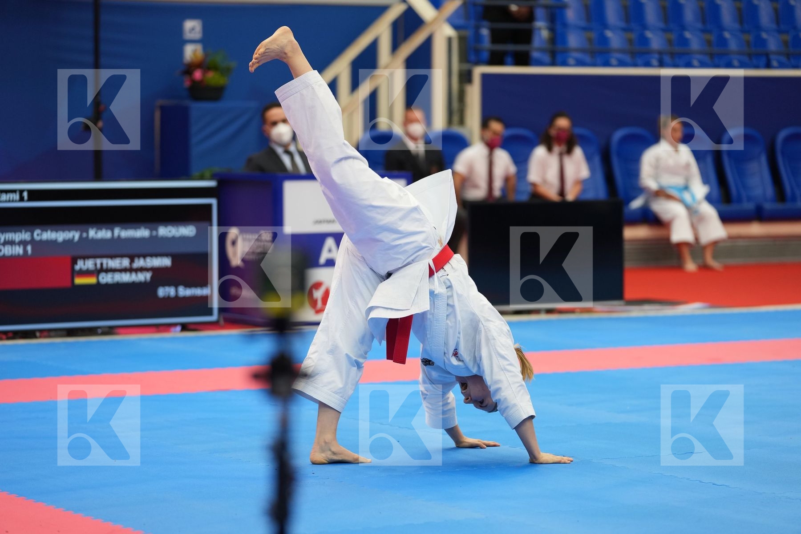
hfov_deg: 16.9
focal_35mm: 121
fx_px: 2692
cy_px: 267
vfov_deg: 11.3
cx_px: 400
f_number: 2.8
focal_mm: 121
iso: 1000
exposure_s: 1/500
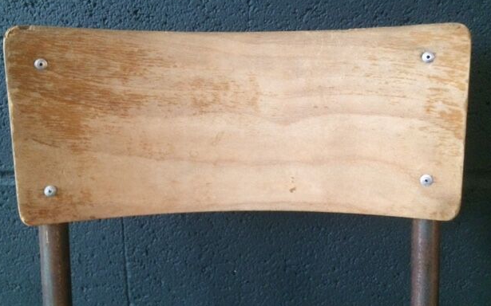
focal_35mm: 32
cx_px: 238
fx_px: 428
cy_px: 130
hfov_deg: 59.7
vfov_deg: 39.3
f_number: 2.2
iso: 320
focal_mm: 4.15
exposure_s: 1/17
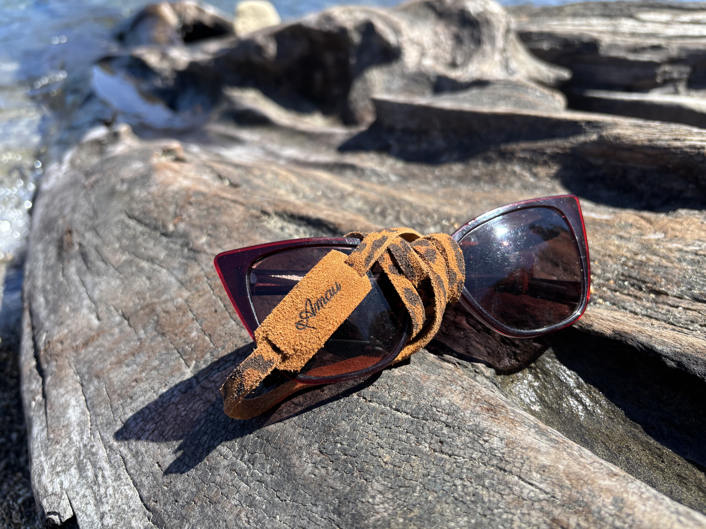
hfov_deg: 67.3
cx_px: 353
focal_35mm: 26
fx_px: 530
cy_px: 264
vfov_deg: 53.1
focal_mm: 5.96
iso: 50
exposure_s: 1/1248
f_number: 1.6
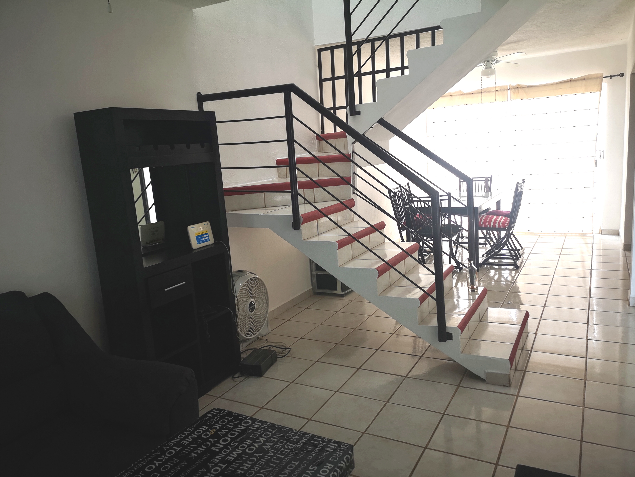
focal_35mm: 27
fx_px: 495
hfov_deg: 65.3
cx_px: 318
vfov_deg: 51.4
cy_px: 238
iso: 64
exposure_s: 1/60
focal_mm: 5.58
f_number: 1.8
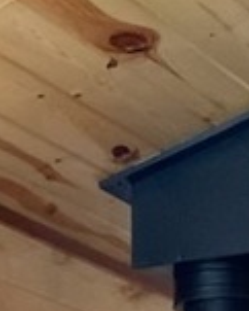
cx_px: 105
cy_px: 873
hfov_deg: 8.5
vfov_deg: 9.0
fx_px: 1666
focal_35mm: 181
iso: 400
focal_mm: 4.25
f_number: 1.8
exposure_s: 1/60
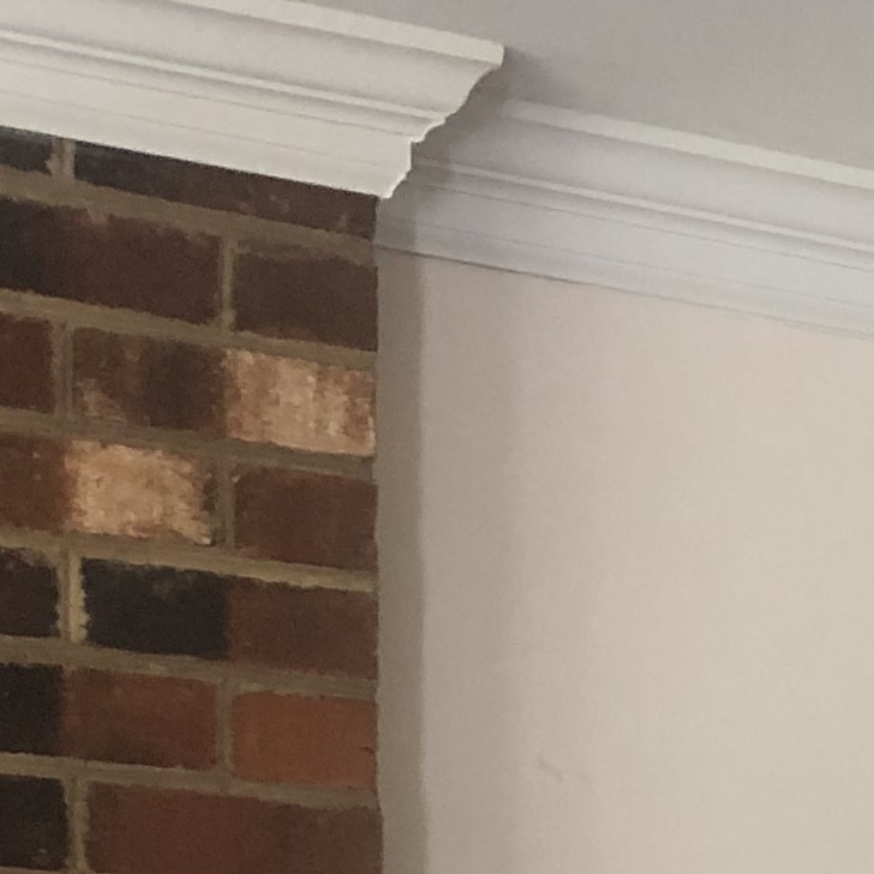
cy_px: 1572
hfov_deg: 12.3
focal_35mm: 137
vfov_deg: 11.8
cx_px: 1202
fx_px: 3913
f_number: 1.8
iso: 40
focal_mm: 4
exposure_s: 1/20
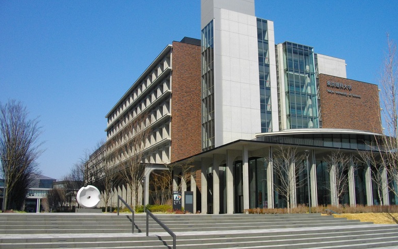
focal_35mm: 35
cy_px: 131
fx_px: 380
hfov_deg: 55.3
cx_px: 202
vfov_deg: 36.3
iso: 100
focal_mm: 5.7
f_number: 5.5
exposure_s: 1/500
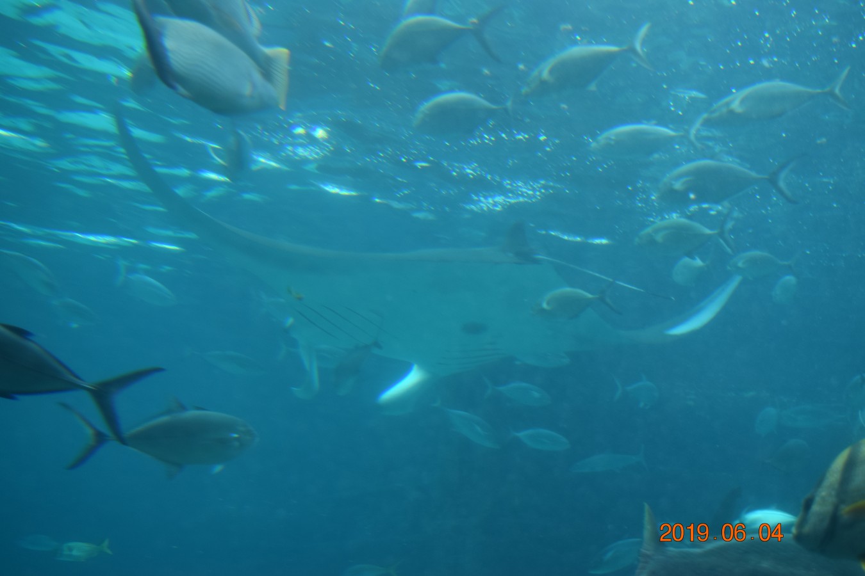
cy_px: 288
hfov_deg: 42.3
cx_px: 432
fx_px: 1117
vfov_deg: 28.9
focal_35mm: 46
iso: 400
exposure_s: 1/100
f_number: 5
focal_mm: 31
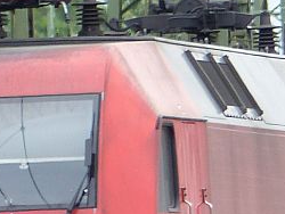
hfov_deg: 0.8
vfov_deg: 0.6
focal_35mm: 2539
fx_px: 20924
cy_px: 194
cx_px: 10
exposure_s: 1/500
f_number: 2.8
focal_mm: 95.2
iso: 100
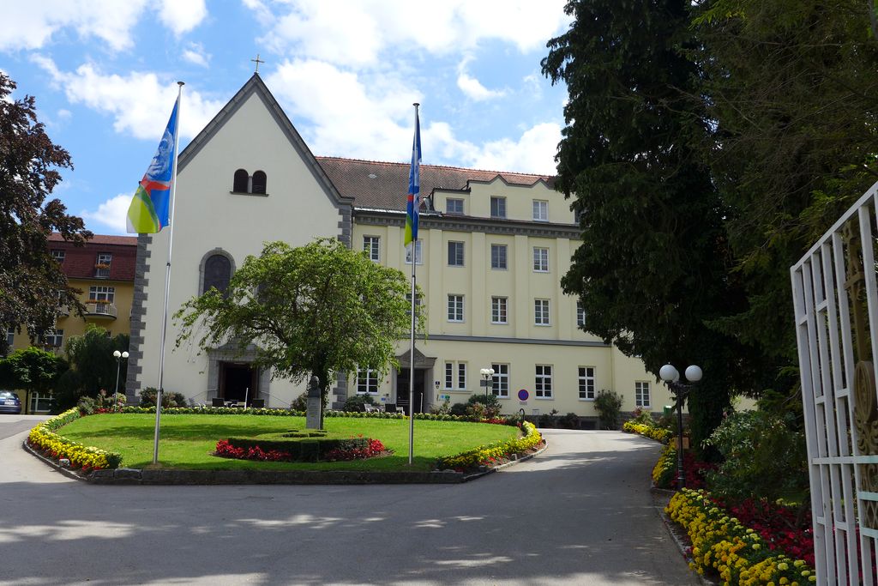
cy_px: 293
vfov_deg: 37.9
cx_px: 439
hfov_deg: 54.4
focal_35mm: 35
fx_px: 854
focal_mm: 6.9
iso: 80
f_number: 2.8
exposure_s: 1/1300
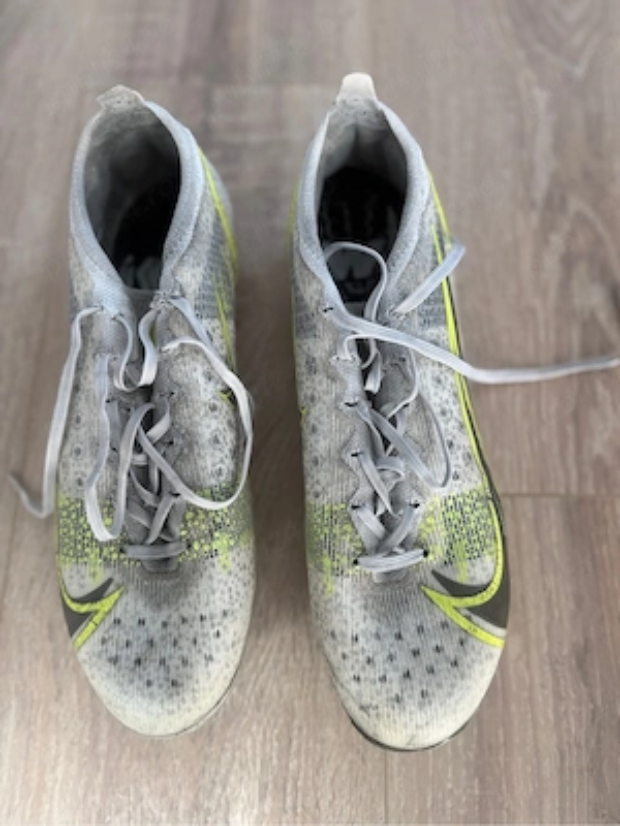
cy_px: 413
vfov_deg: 71.6
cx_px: 310
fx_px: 573
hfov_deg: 56.8
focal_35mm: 24
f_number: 1.78
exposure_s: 1/121
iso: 64
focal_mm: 6.76
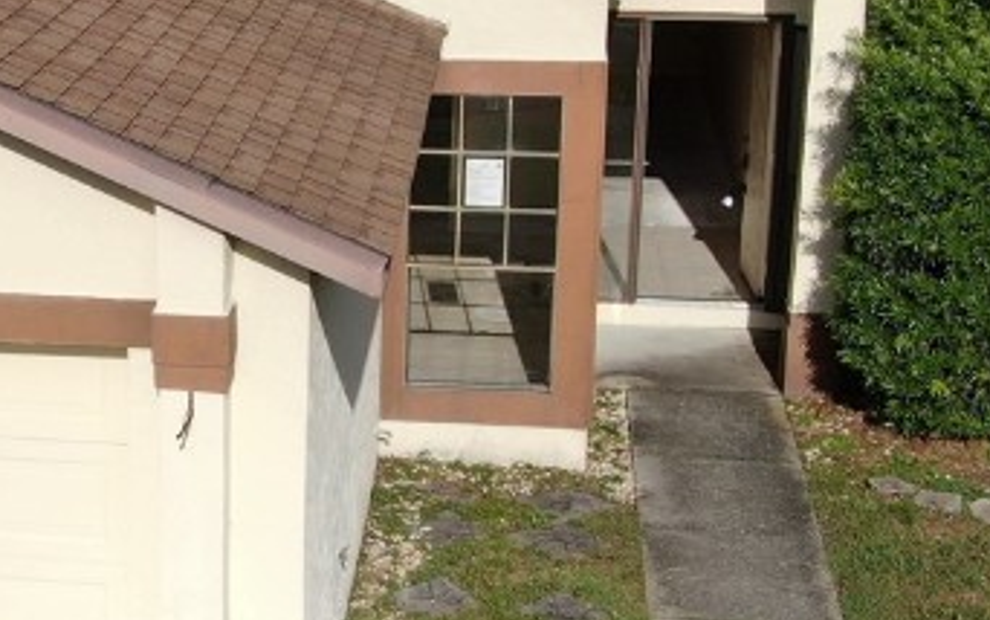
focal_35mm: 92
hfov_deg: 21.8
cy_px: 269
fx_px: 2483
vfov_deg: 14.2
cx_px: 12
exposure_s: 1/1600
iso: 100
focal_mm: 5
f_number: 3
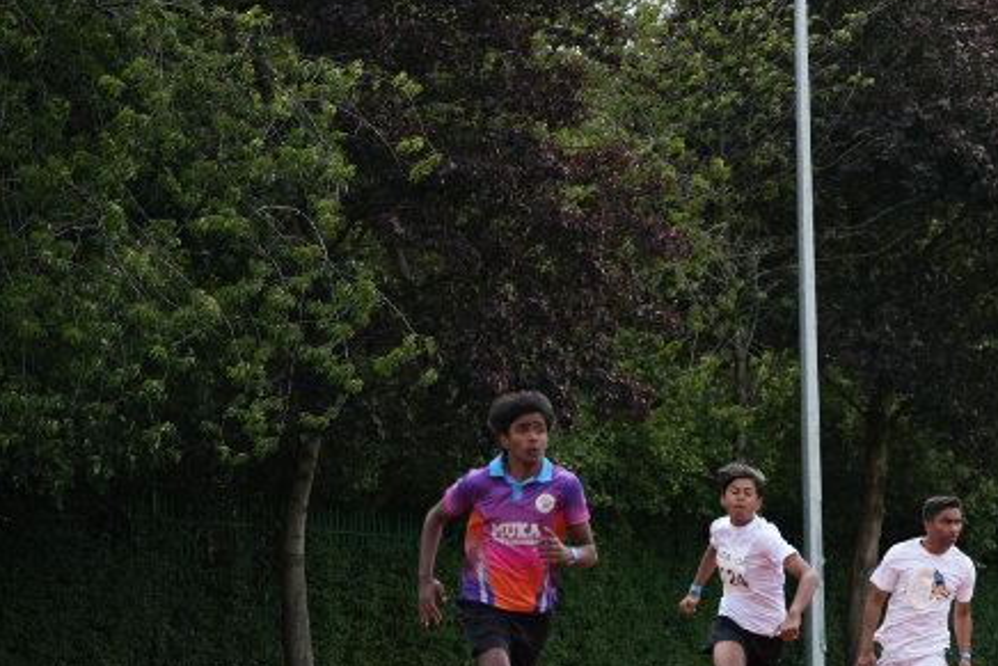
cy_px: 651
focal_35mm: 157
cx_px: 1167
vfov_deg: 8.7
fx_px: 4360
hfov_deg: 12.8
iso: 250
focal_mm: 67.1
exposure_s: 1/1600
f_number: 2.8
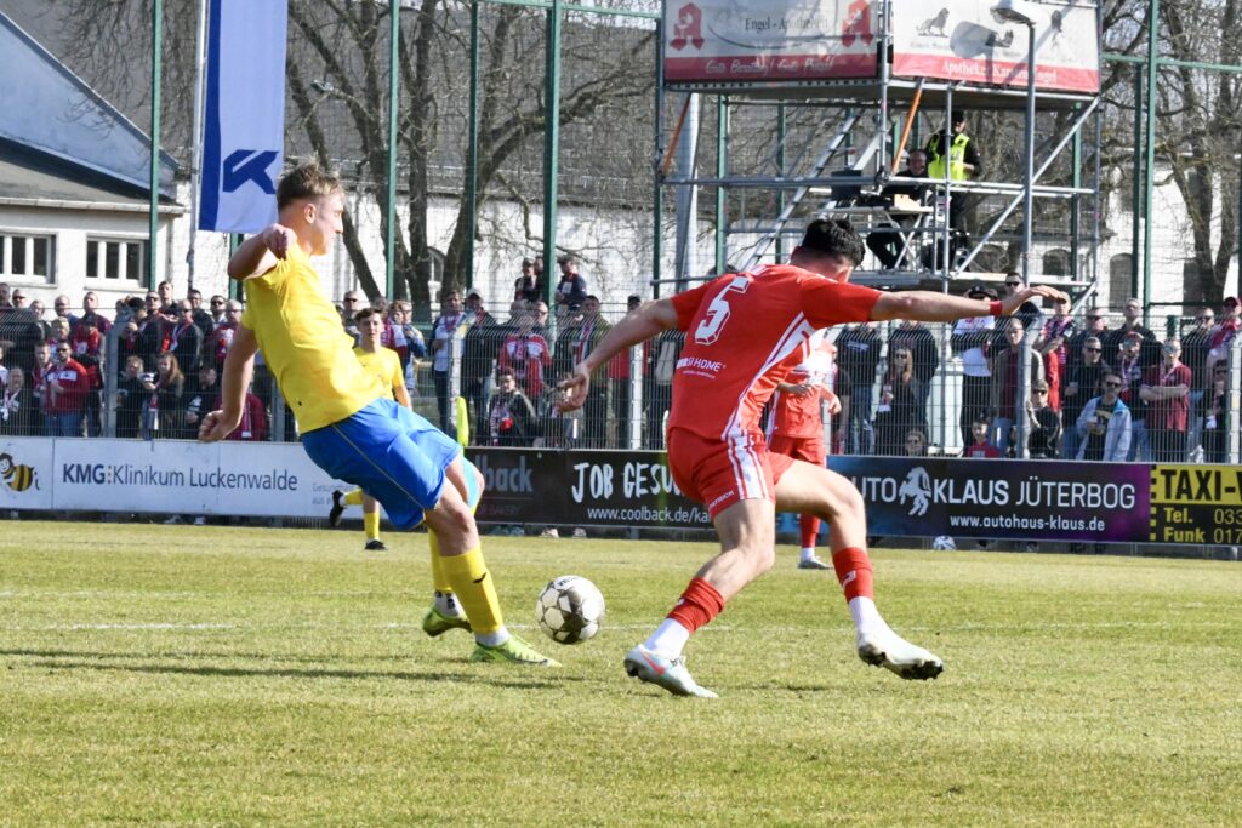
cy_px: 414
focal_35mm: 150
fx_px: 5175
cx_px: 621
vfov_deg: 9.2
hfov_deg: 13.7
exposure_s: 1/1600
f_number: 20
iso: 8000
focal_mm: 150
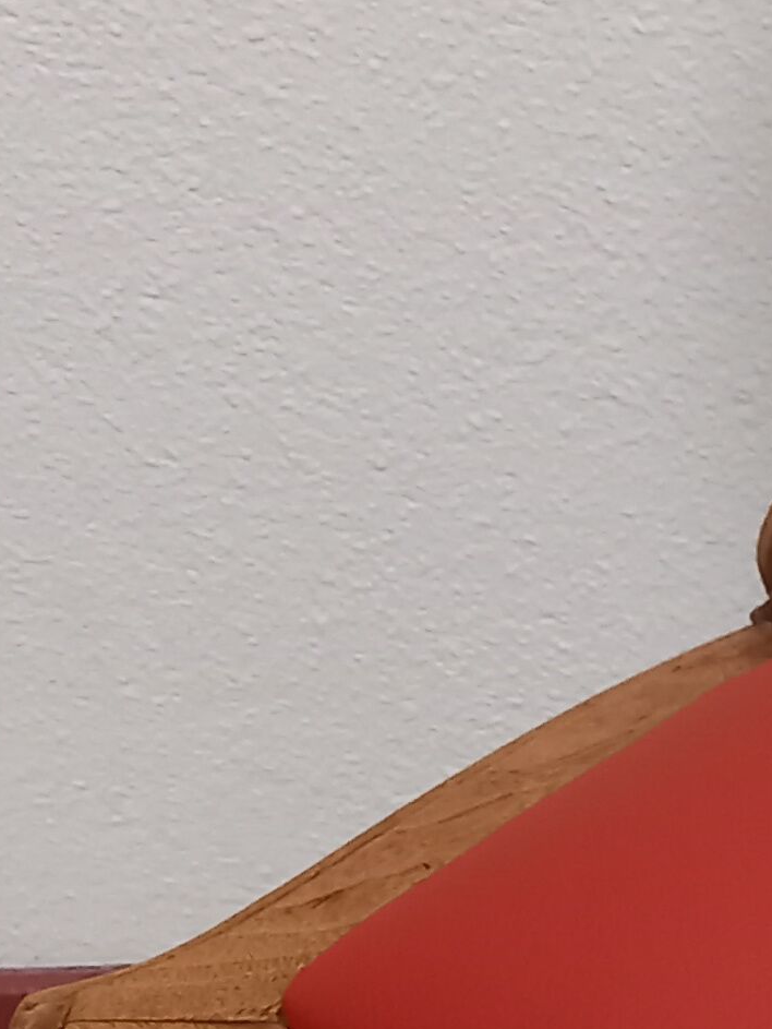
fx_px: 3150
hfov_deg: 12.4
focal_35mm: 106
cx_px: 1537
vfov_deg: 18.2
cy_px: 956
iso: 500
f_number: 1.8
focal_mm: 4.65
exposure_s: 1/25
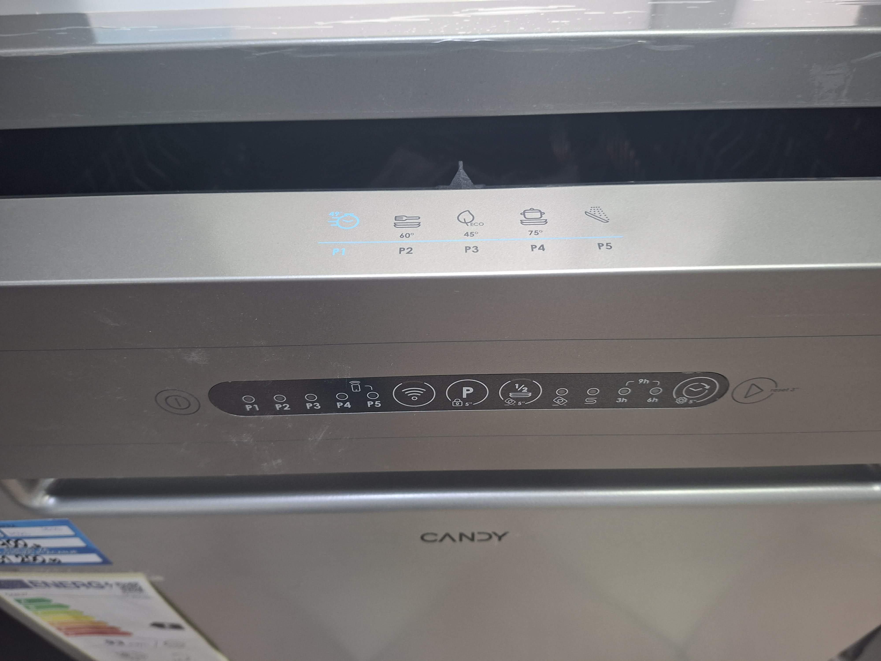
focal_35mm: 23
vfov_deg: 58.9
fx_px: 585
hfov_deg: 73.9
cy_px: 330
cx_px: 440
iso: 320
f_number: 1.8
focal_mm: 5.54
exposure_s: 1/50
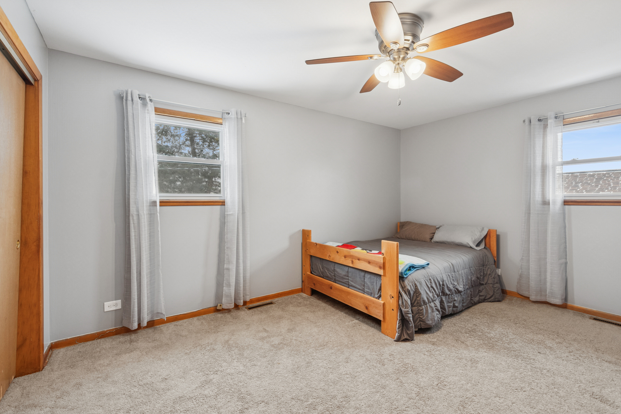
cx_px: 310
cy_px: 207
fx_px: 259
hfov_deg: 100.4
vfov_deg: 77.3
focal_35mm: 15
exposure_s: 1/8
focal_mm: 10
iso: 250
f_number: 8
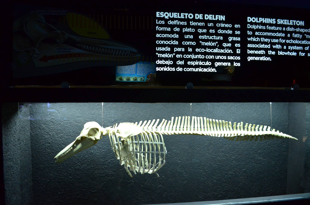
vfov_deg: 47.7
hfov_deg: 67.5
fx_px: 232
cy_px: 102
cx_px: 155
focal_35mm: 27
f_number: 3.5
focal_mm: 18
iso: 2500
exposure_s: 1/40
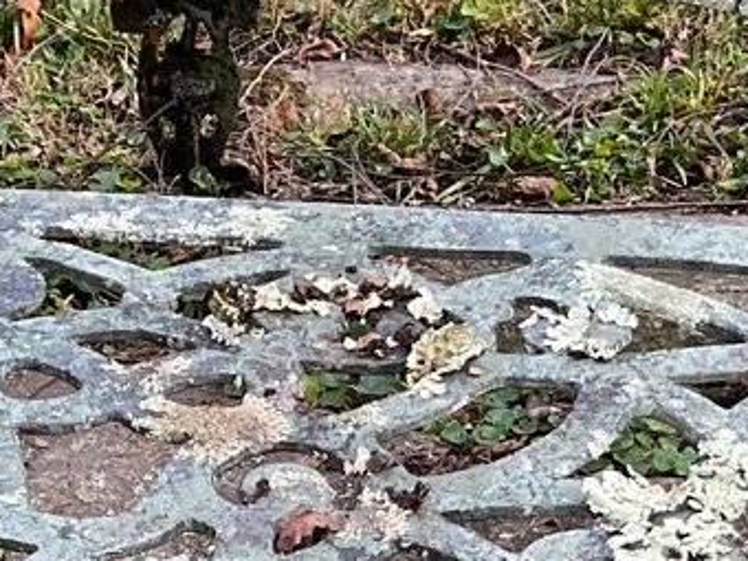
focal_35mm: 129
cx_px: 309
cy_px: 993
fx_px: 2787
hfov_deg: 15.3
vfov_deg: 10.8
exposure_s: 1/230
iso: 16
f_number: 1.8
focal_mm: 3
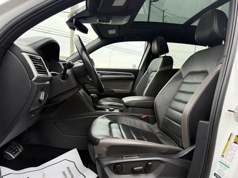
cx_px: 119
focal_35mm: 24
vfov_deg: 56.8
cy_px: 89
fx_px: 165
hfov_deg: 71.6
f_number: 1.78
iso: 160
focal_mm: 6.76
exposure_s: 1/239
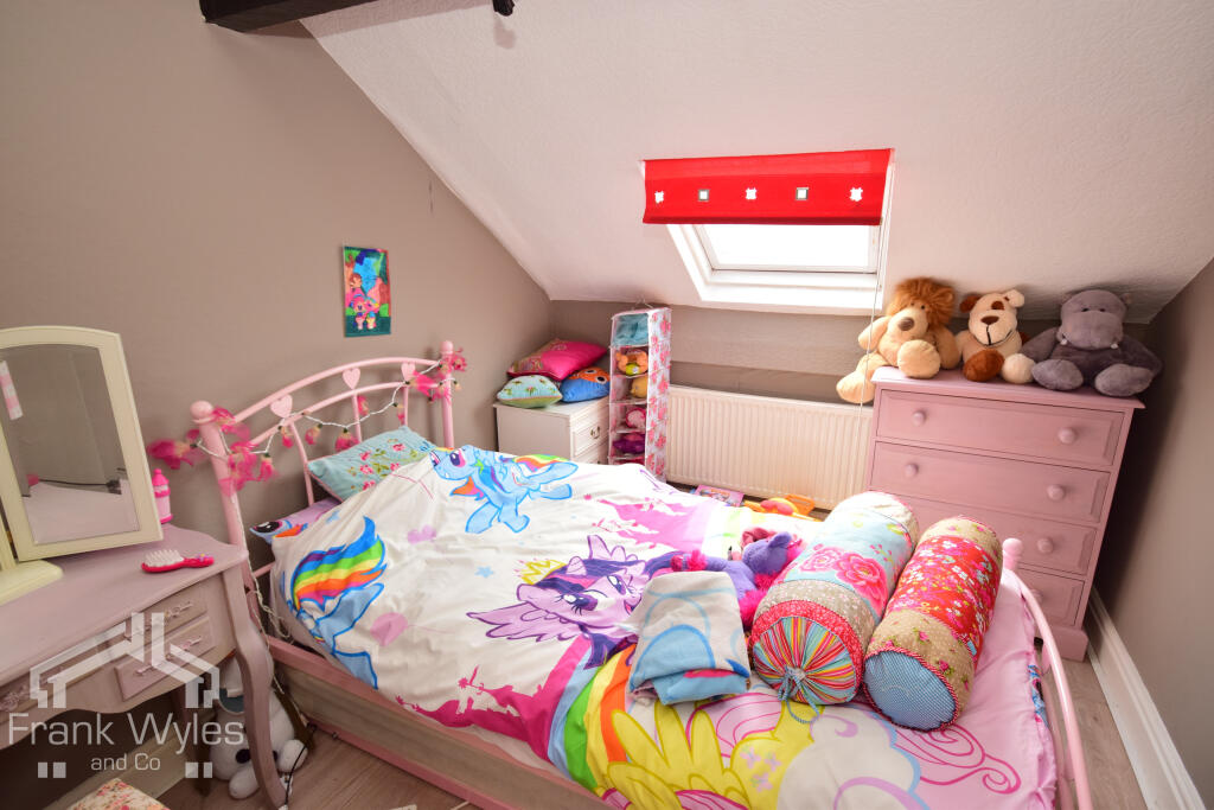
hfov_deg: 90.0
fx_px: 607
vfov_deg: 67.4
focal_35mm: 18
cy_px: 405
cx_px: 607
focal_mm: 12
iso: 500
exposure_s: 1/200
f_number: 8
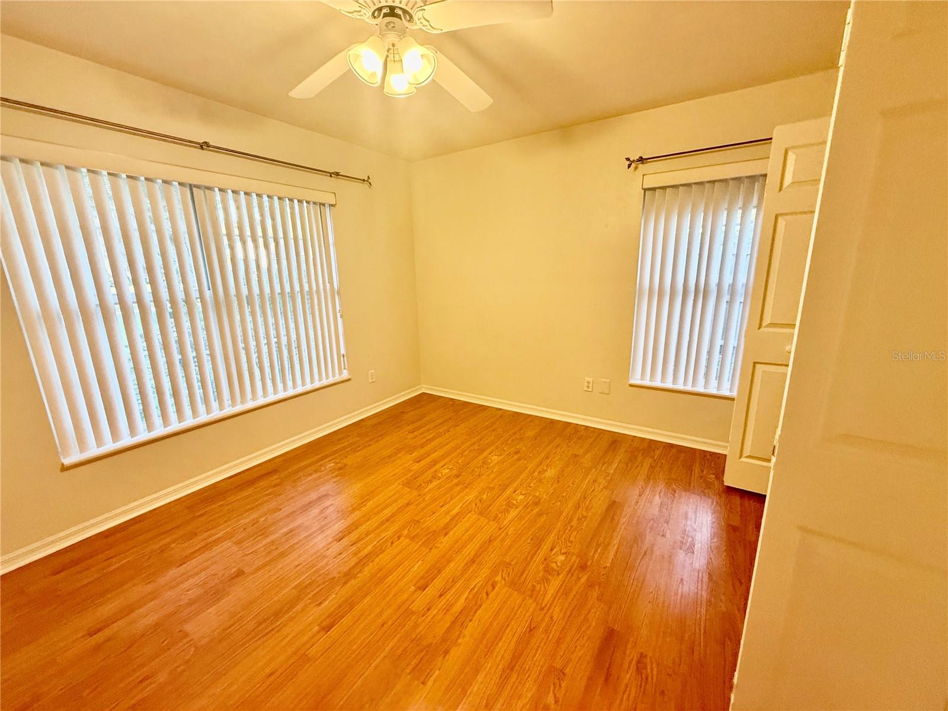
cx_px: 474
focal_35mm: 14
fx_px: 383
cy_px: 356
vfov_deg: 85.7
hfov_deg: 102.1
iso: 250
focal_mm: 2.22
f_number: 2.2
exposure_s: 1/60
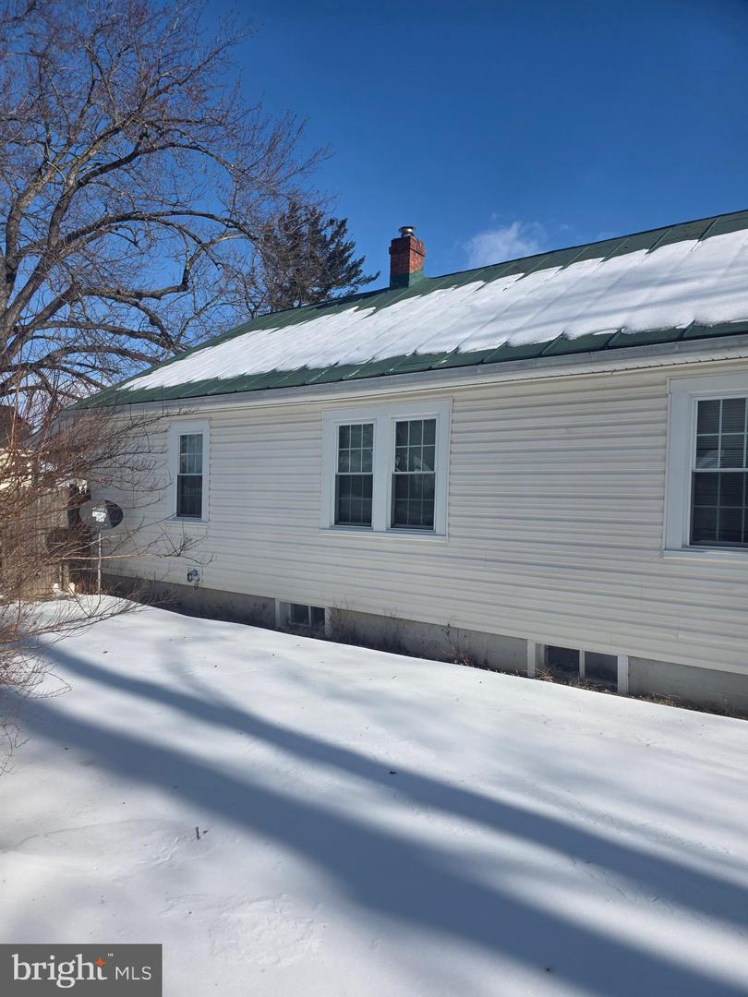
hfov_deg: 58.9
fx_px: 663
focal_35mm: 23
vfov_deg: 73.9
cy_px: 498
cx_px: 374
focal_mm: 6.3
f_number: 1.7
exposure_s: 1/7944
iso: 80
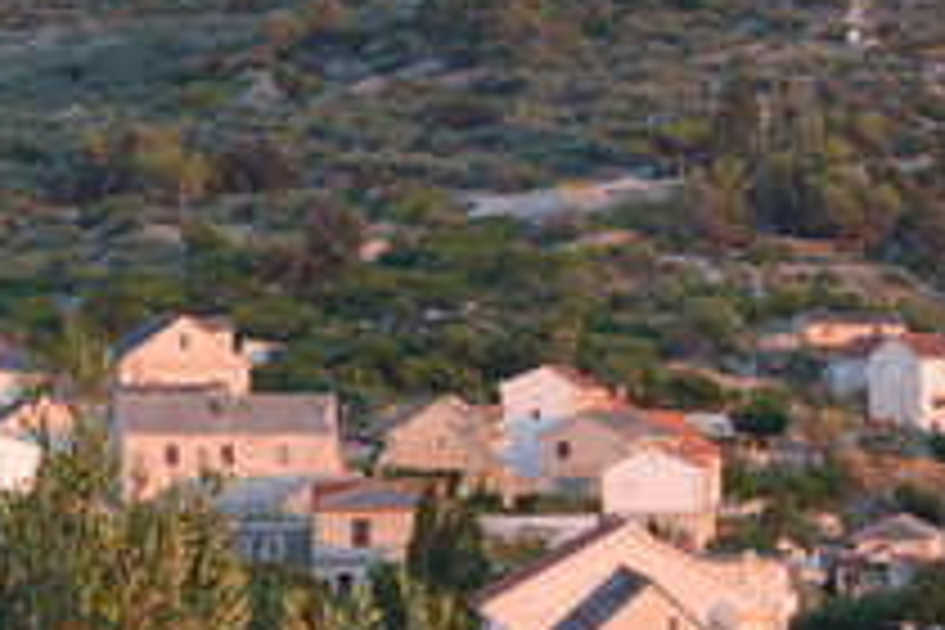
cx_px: 468
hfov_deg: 10.3
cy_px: 238
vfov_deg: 6.9
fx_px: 5247
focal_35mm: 200
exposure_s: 1/40
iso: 100
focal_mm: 35
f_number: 5
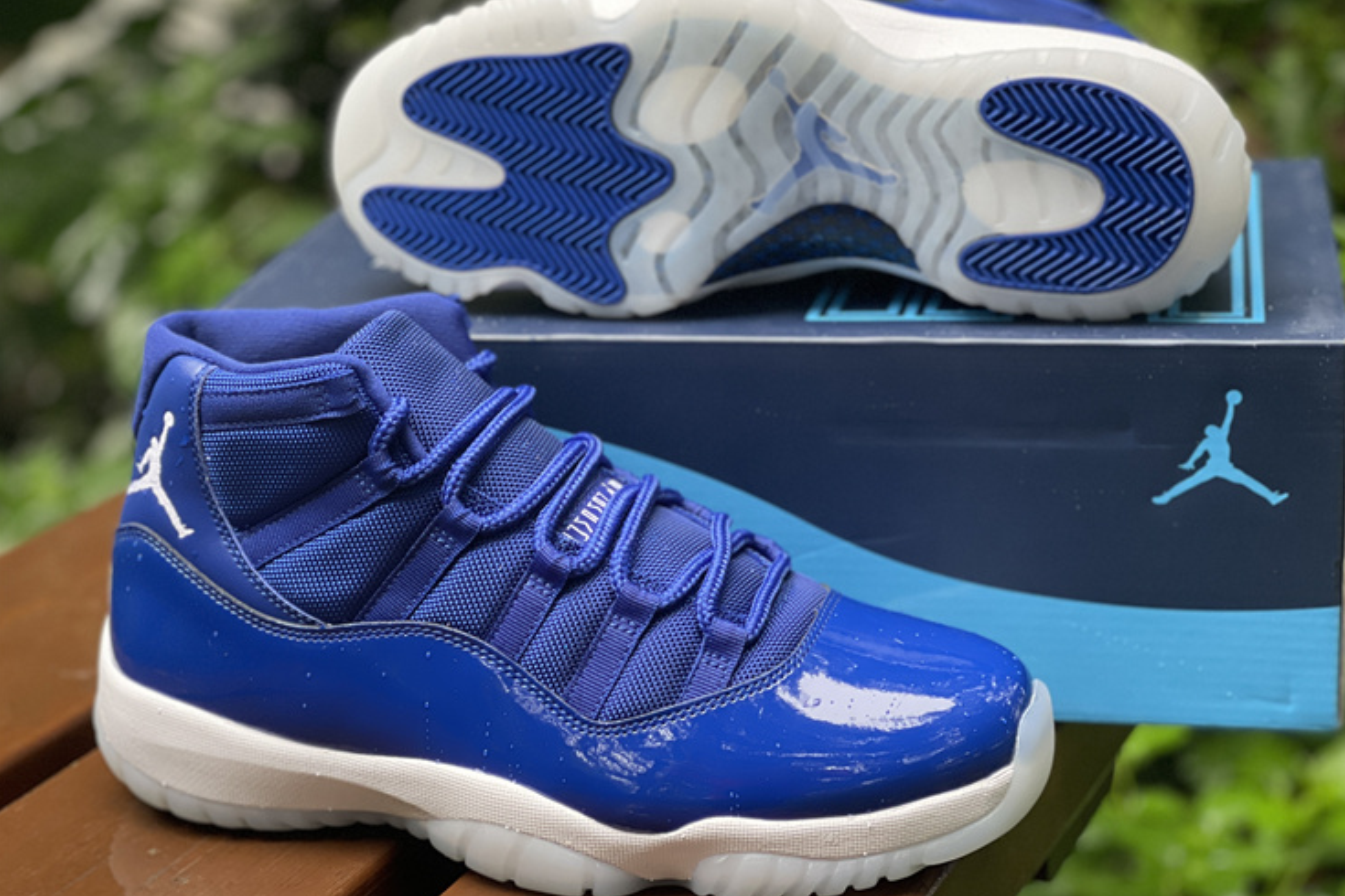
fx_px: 2503
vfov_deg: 20.3
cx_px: 673
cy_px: 405
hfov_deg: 30.1
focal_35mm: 67
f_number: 2.2
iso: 250
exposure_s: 1/116
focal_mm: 7.5
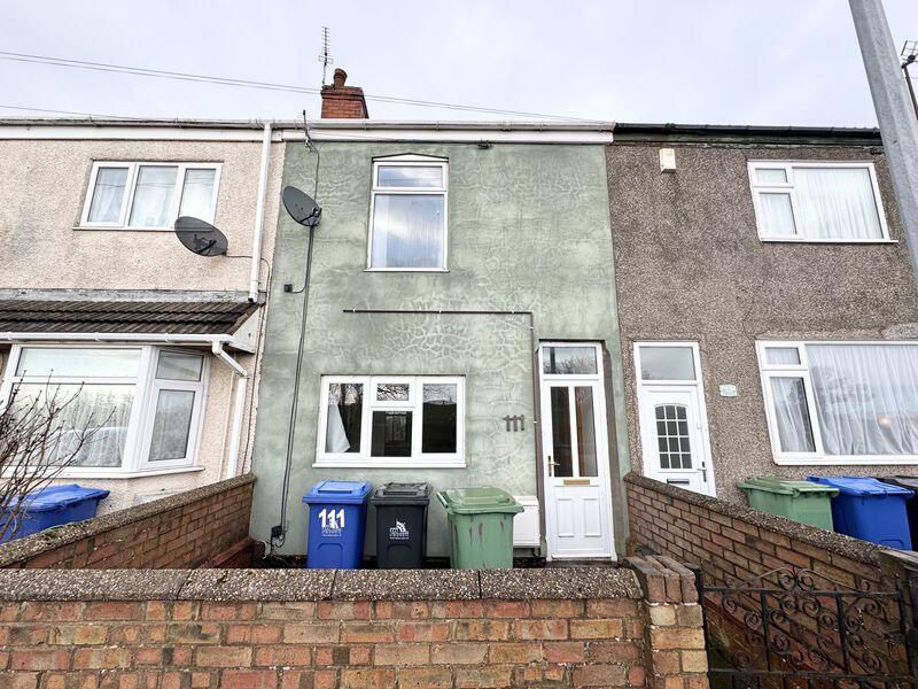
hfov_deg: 102.1
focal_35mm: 14
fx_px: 371
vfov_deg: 85.7
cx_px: 459
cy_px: 344
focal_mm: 2.22
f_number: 2.2
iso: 40
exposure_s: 1/267
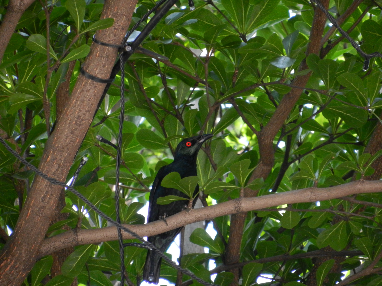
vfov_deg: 3.3
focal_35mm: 450
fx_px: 4966
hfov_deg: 4.4
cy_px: 143
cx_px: 191
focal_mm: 81
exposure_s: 1/160
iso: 640
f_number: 5.9
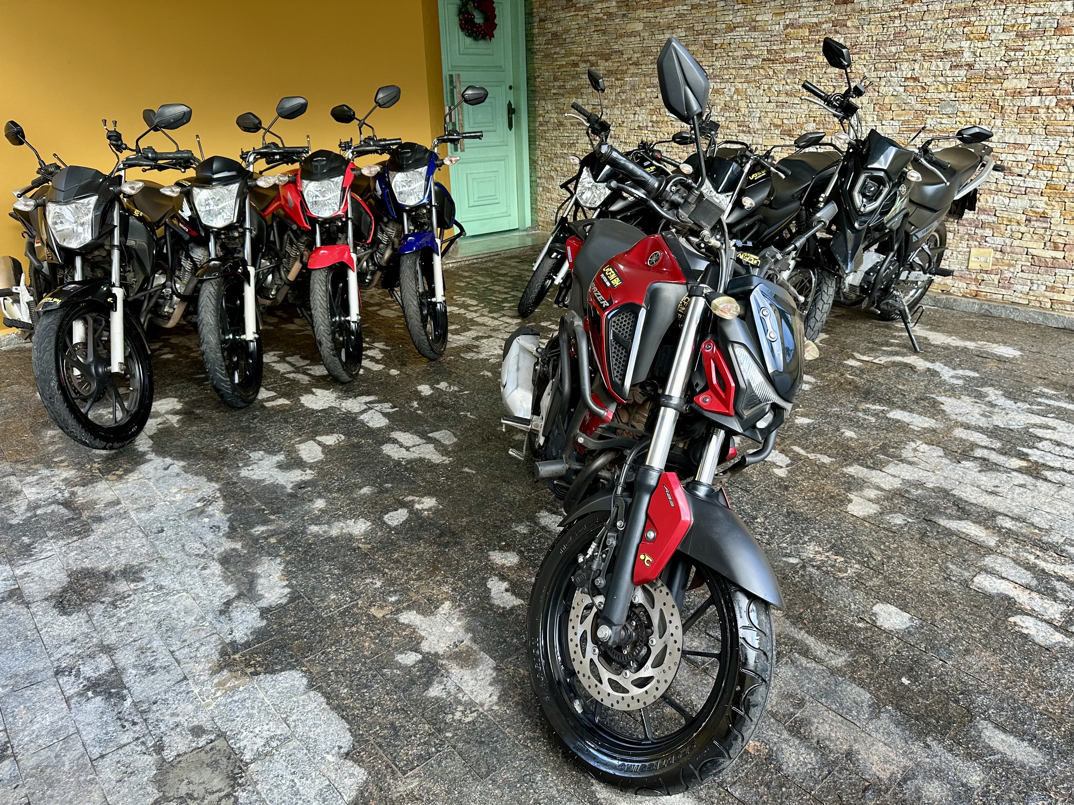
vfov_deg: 56.8
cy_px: 402
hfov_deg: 71.6
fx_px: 745
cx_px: 537
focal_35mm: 24
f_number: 1.78
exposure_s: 1/120
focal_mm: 6.86
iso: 160
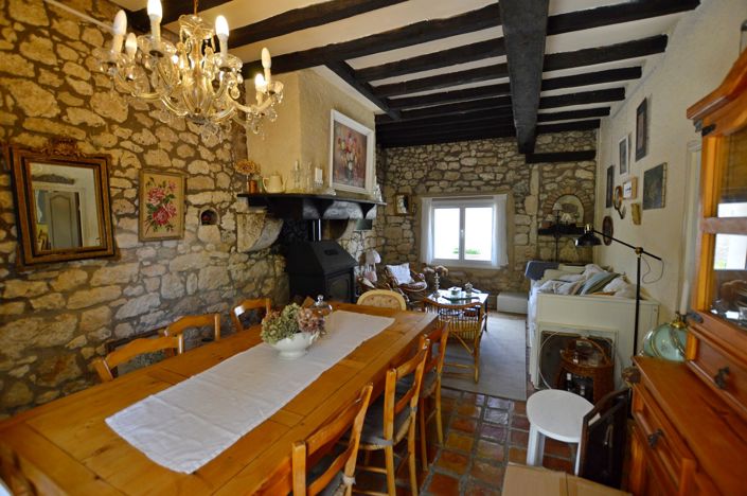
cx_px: 374
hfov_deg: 100.5
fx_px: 311
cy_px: 248
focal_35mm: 15
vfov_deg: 77.2
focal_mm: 10
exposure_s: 1/60
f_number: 3.5
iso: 400
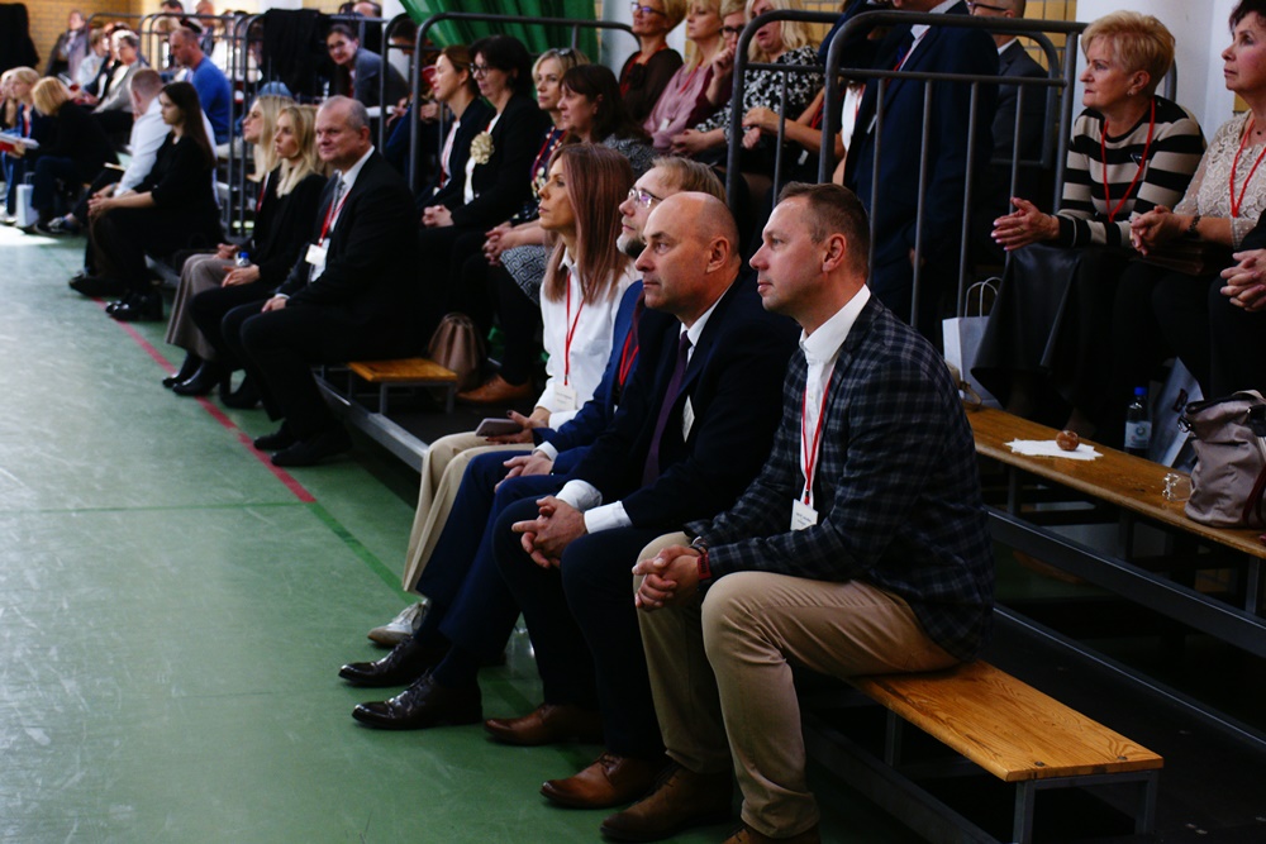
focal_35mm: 60
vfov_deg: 22.6
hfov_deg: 33.4
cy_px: 422
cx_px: 633
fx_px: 2110
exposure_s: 1/60
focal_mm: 40
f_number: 4.5
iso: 800
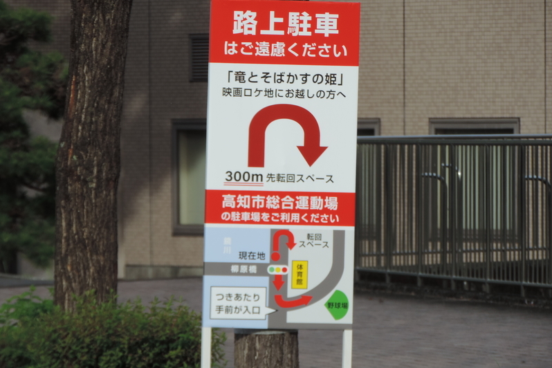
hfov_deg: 5.6
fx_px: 5596
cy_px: 167
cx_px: 276
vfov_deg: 3.8
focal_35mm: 365
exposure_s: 1/400
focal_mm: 62.4
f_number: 4.8
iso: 80
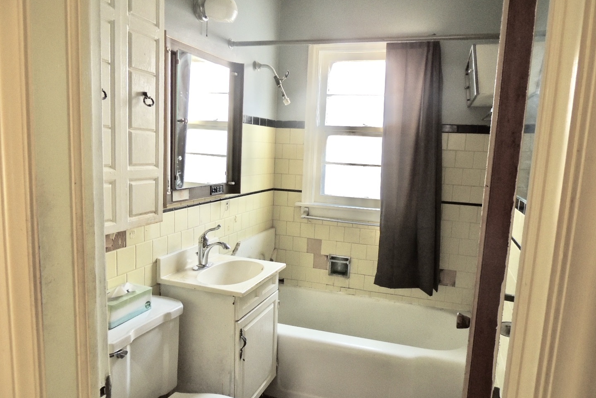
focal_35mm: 25
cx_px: 298
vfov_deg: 51.3
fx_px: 414
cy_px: 212
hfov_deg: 71.5
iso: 320
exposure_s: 1/30
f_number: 3
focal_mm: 4.3
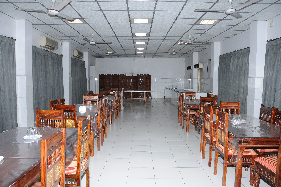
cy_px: 94
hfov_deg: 67.4
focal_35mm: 27
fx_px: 210
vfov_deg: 47.8
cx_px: 140
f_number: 5.6
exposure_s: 1/125
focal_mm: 18
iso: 400
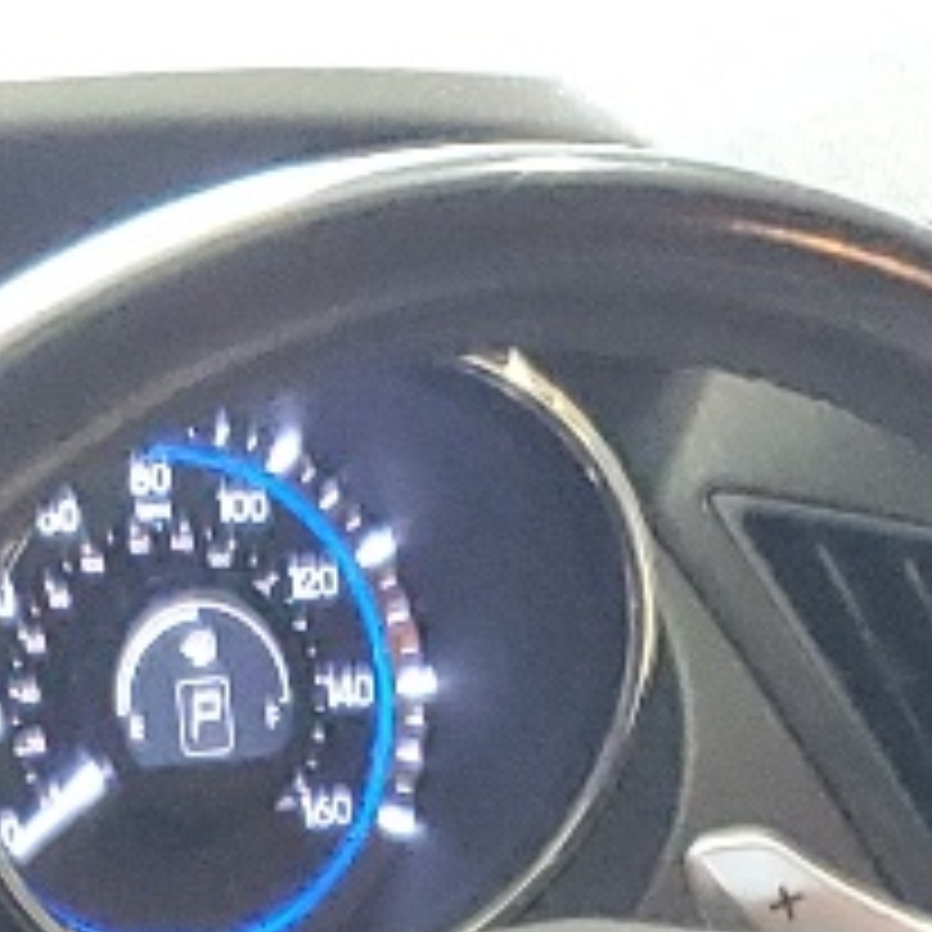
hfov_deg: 9.8
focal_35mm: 178
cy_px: 2427
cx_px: 365
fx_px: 5422
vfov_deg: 8.7
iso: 389
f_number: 1.5
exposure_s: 1/60.2
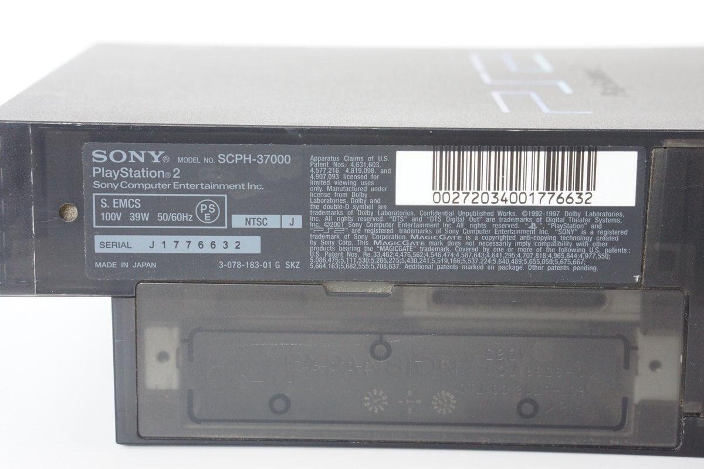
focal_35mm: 75
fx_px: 1467
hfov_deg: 27.0
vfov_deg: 18.2
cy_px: 234
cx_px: 352
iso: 1600
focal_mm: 50
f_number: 6.3
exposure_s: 1/40
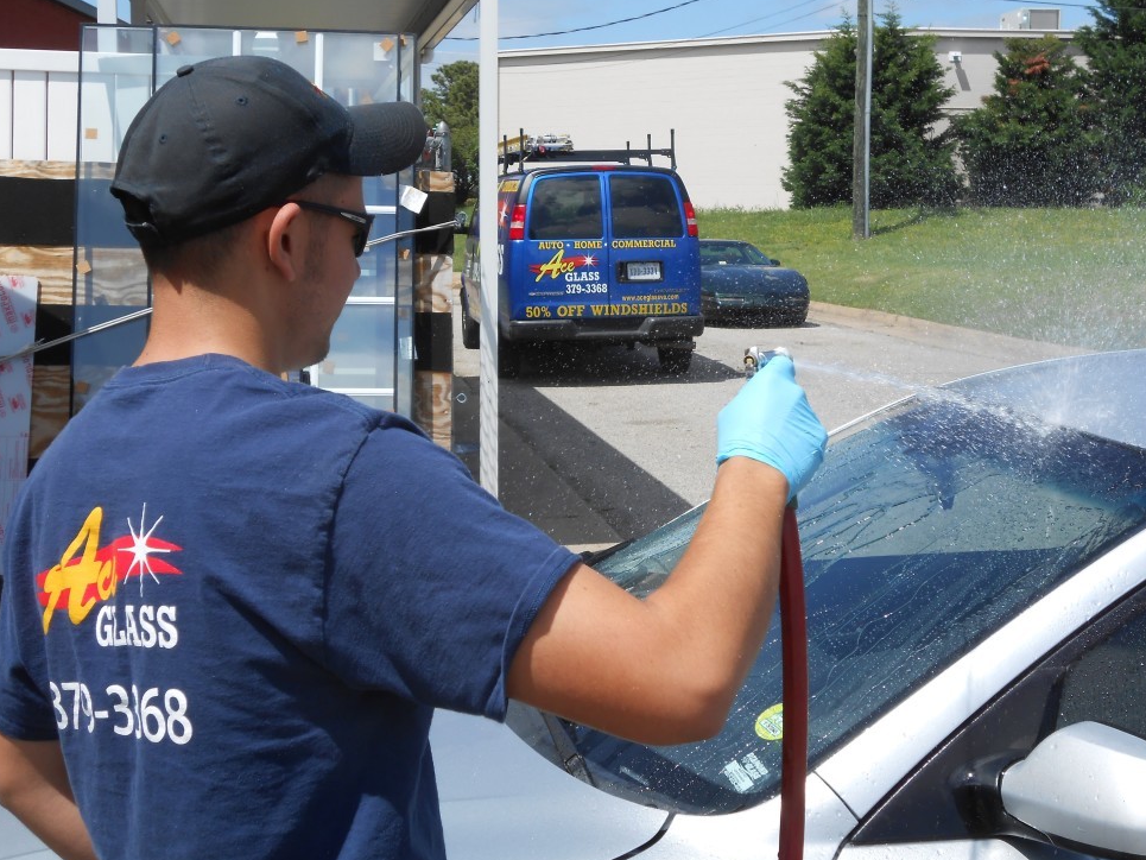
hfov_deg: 36.8
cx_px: 604
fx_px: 1722
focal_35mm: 52
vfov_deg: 28.0
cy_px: 412
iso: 80
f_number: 4.8
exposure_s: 1/500
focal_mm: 8.8
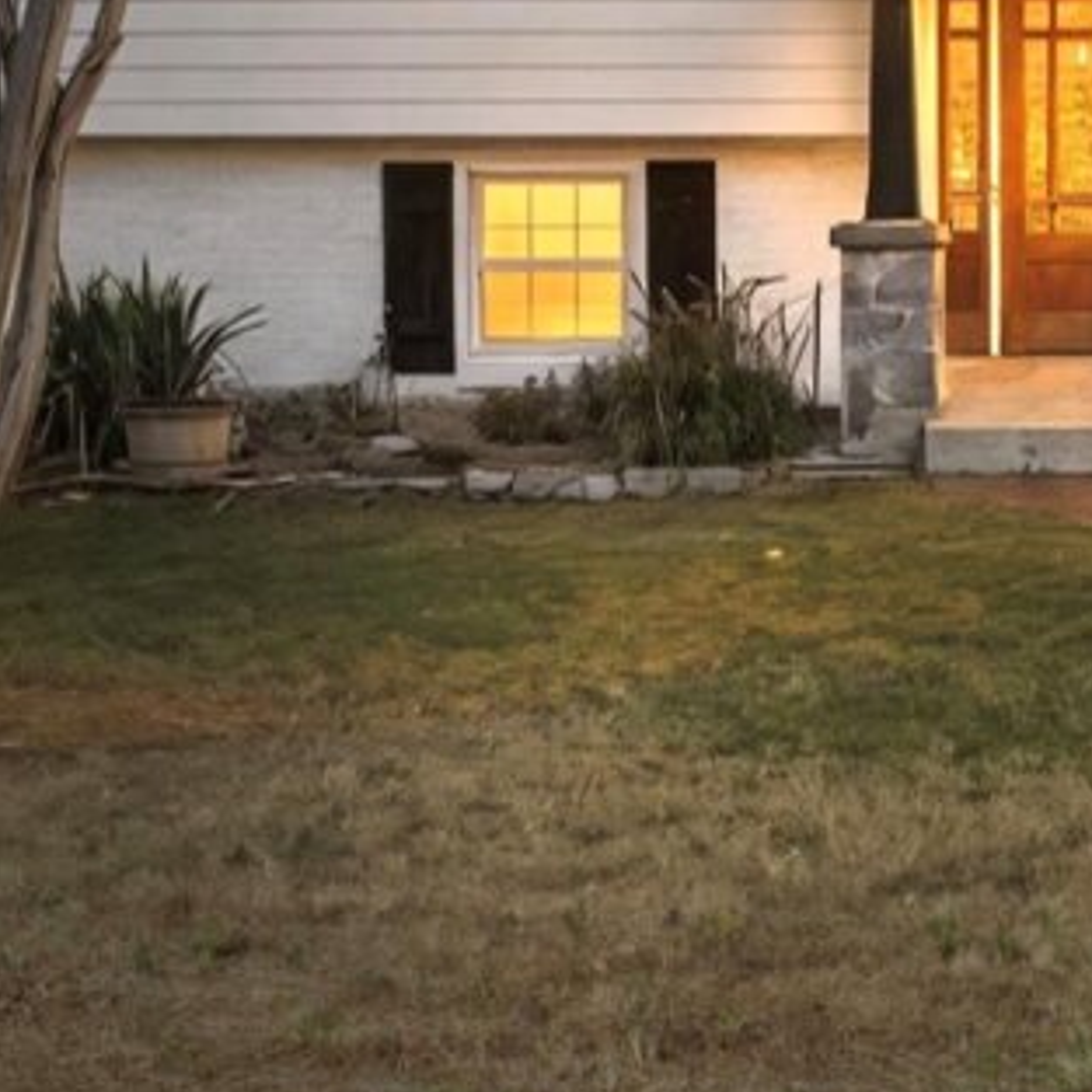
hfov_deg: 19.2
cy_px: 77
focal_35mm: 88
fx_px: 3141
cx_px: 1082
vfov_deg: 19.3
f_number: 18
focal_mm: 27
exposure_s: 1/20
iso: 100
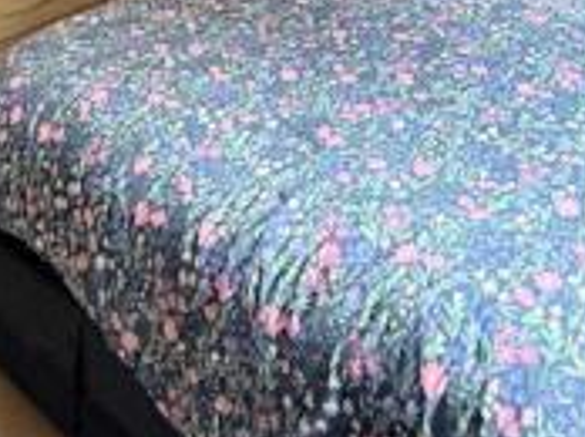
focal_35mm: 47
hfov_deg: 40.2
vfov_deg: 24.1
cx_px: 372
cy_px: -220
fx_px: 793
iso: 320
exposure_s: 1/50
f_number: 2.2
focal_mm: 2.22
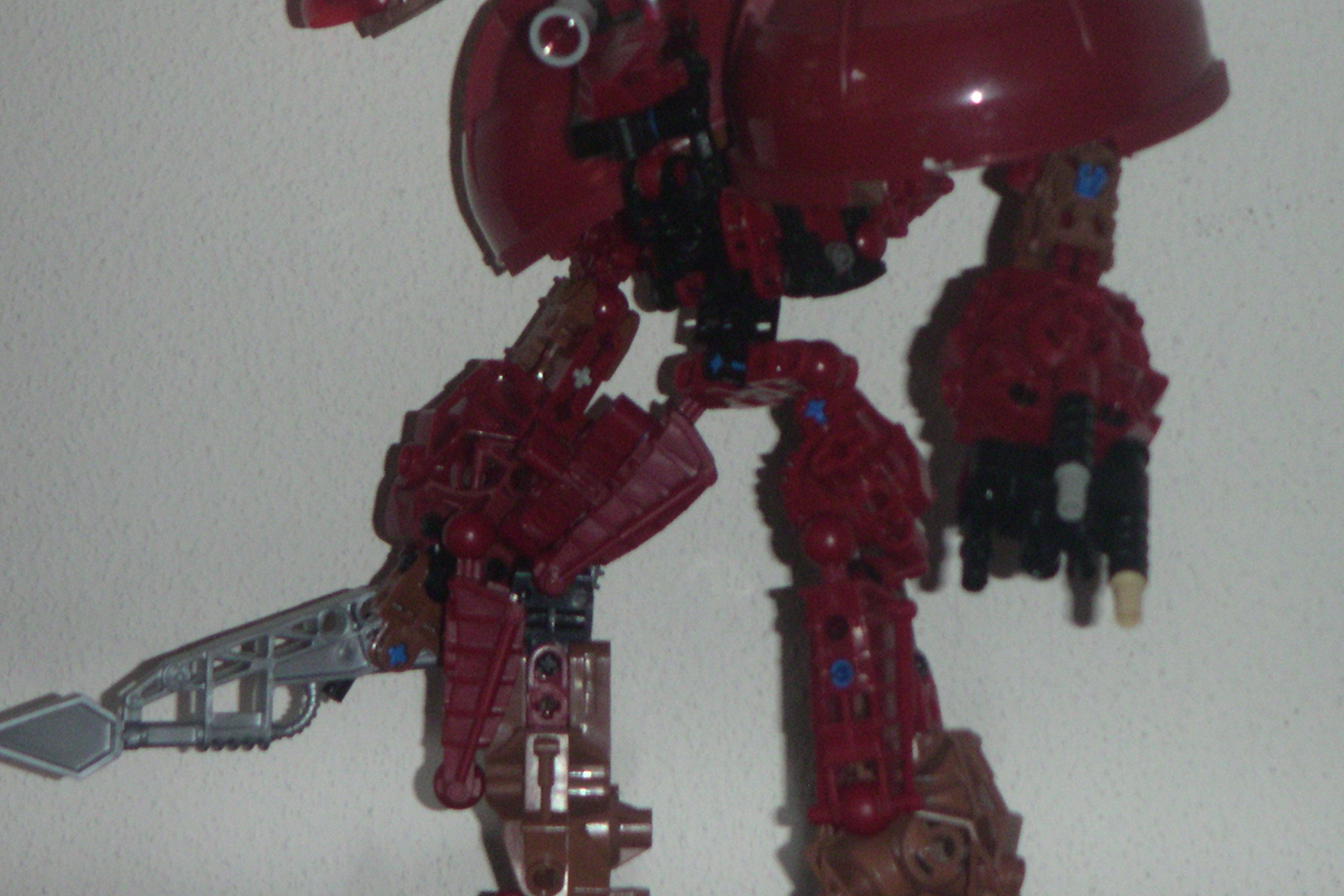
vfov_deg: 9.4
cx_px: 651
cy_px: 380
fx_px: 5451
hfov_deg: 14.1
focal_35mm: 146
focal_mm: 17.1
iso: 160
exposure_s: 1/100
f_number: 3.6
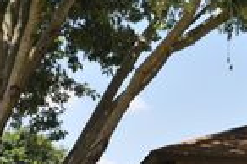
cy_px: 194
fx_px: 706
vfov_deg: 12.9
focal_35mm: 103
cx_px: 387
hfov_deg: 17.5
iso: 200
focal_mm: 20
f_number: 9
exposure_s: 1/200
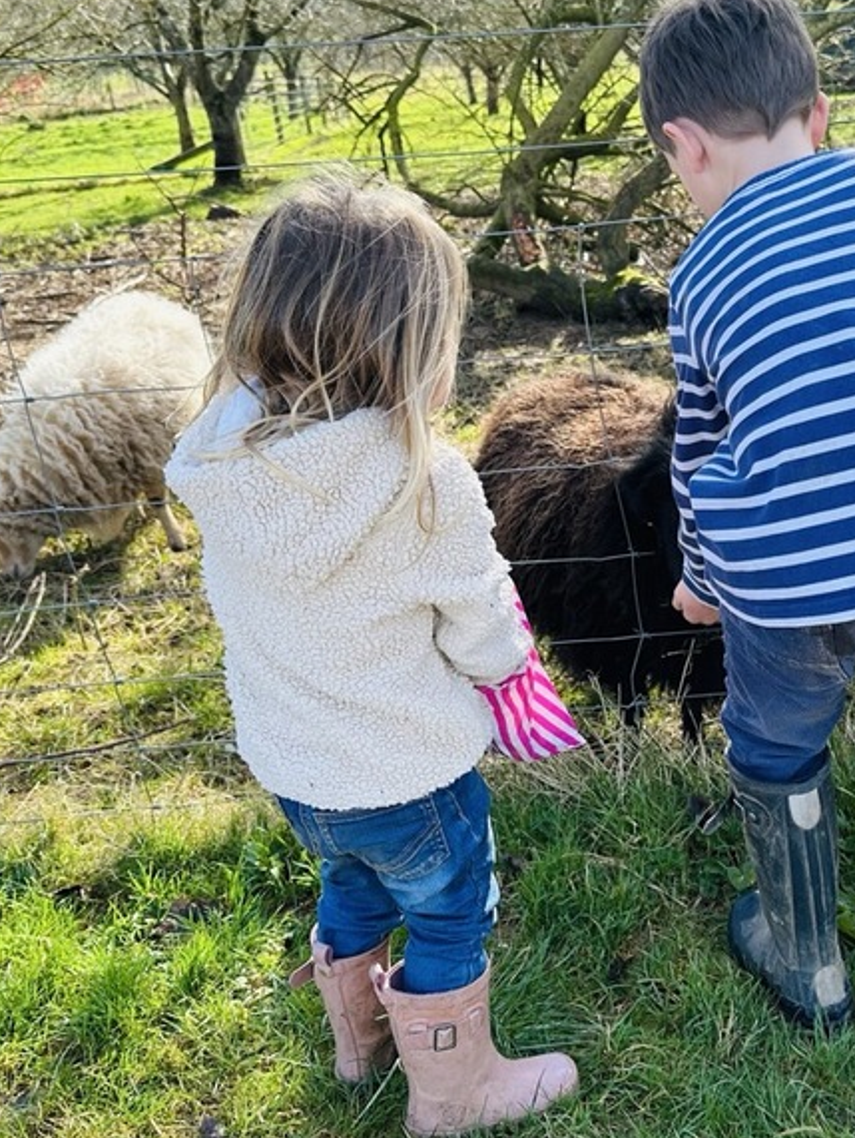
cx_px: 584
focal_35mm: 42
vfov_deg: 44.7
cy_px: 492
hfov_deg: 34.0
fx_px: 1382
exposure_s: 1/962
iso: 80
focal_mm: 6.86
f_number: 1.78
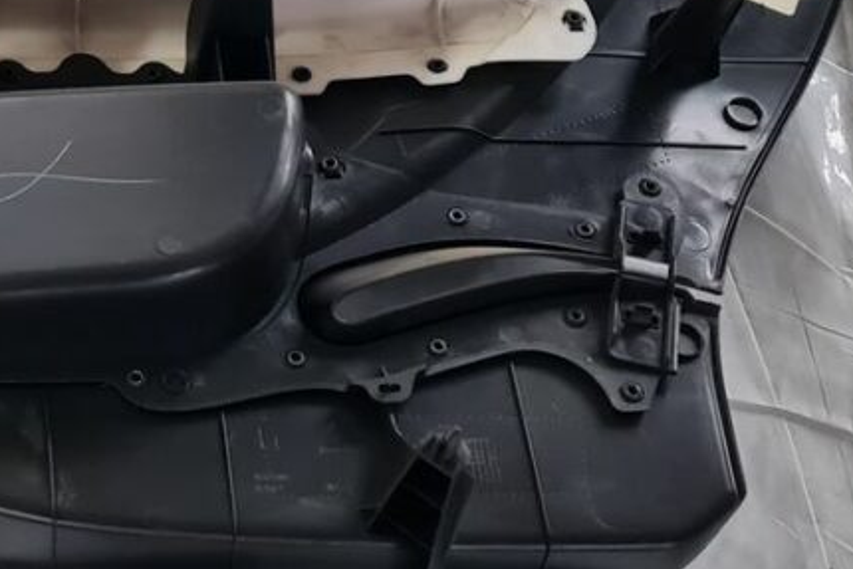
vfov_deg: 15.4
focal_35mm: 88
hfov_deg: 21.9
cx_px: -77
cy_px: 91
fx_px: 2086
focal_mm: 5.4
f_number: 1.8
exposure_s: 1/50
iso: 500
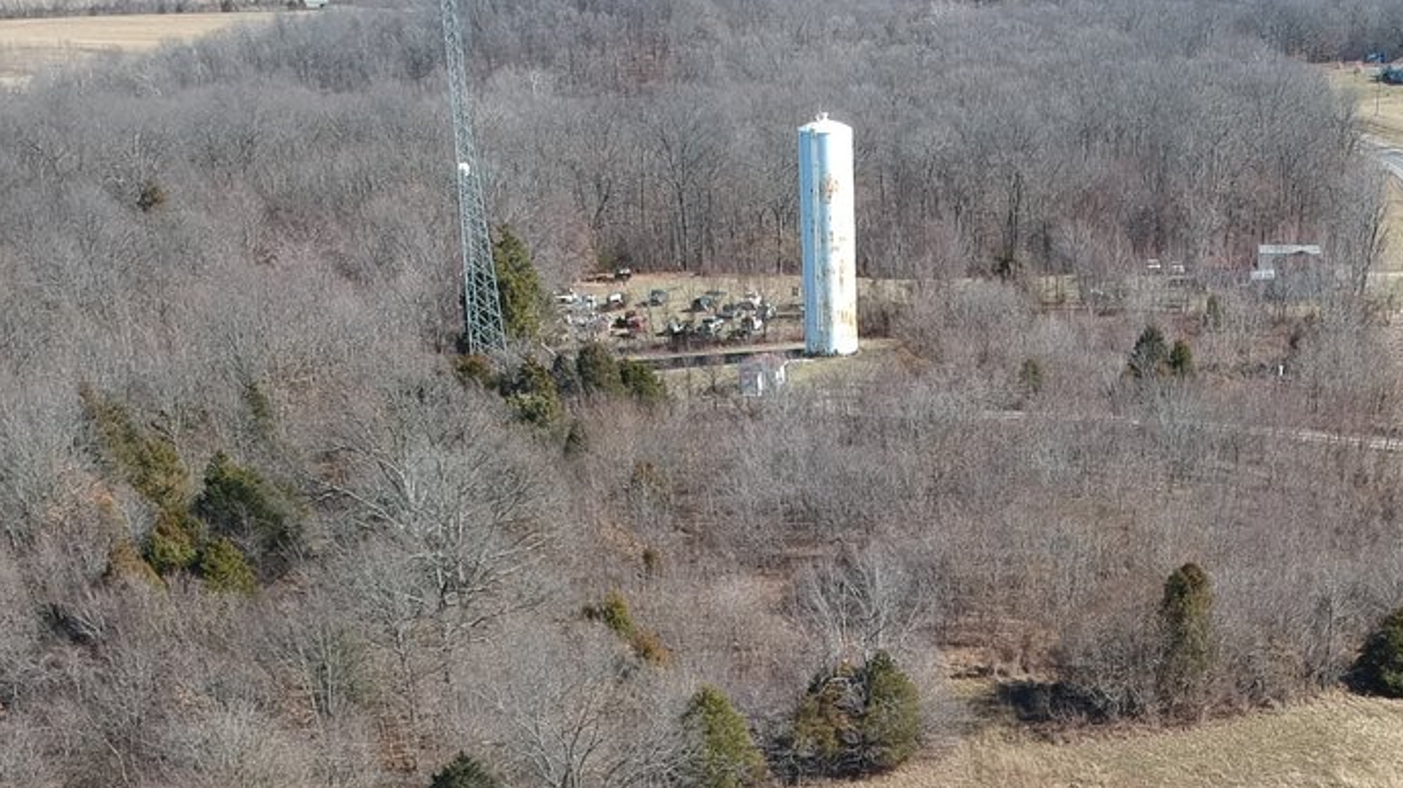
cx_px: 1036
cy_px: 1154
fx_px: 2232
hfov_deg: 34.2
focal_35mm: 60
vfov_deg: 18.0
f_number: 2.6
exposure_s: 1/640
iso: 100
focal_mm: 4.49
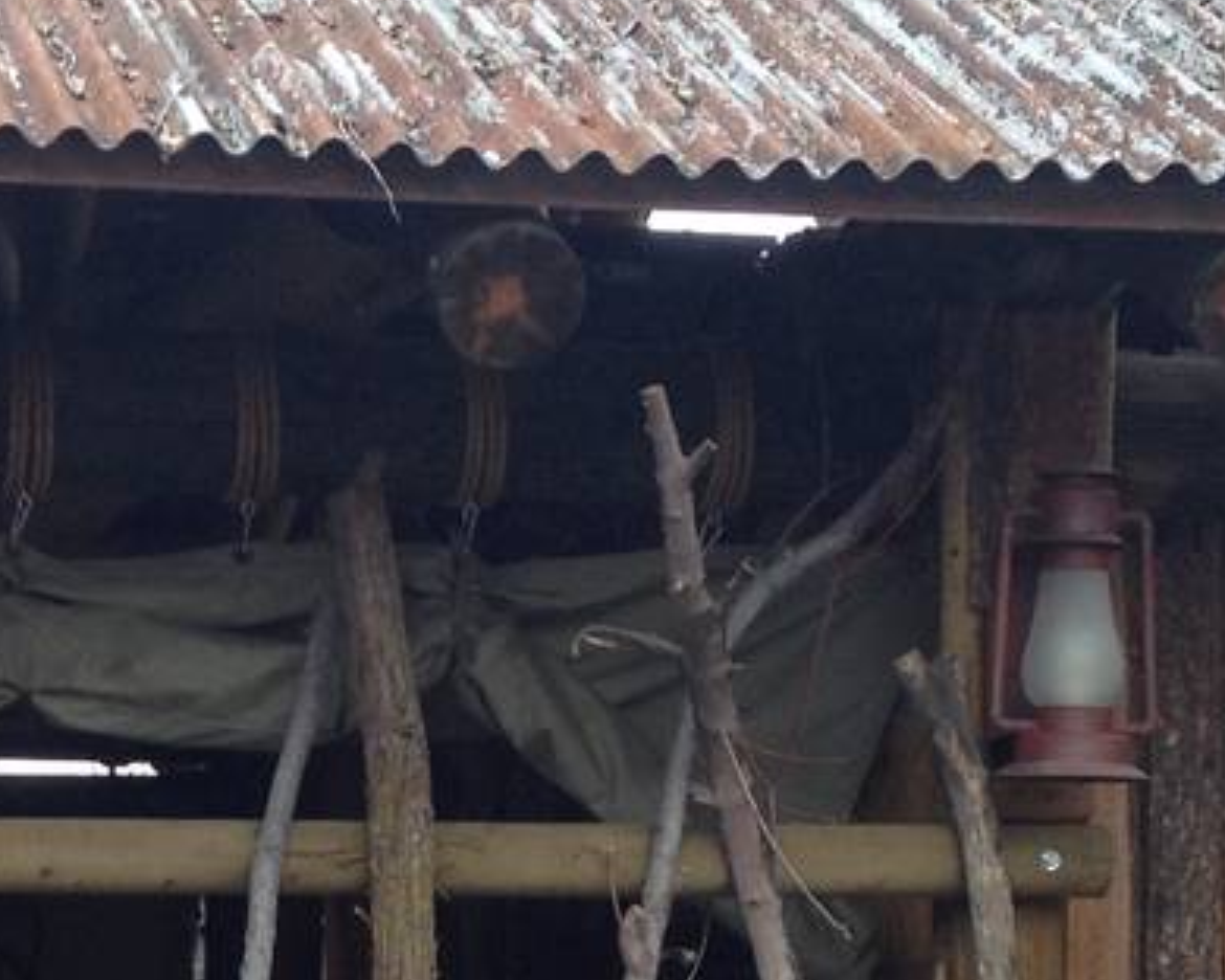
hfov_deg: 13.5
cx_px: -122
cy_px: 879
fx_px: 5076
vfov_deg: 11.0
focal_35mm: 140
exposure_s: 1/60
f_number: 2.4
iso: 50
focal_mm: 4.28
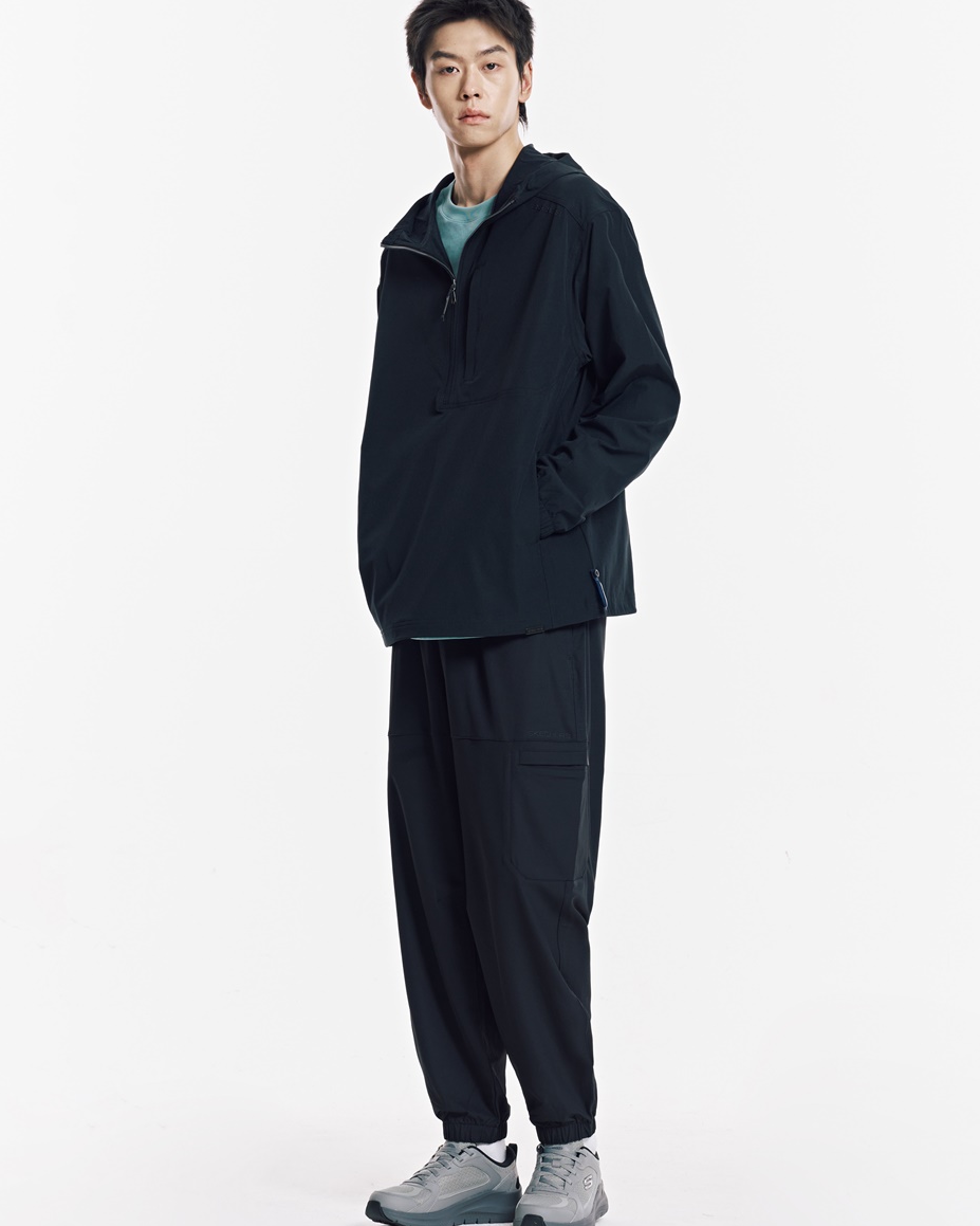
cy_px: 601
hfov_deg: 18.1
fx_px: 3082
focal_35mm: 85
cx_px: 502
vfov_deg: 22.5
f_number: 11
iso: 200
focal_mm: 70
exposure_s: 1/125
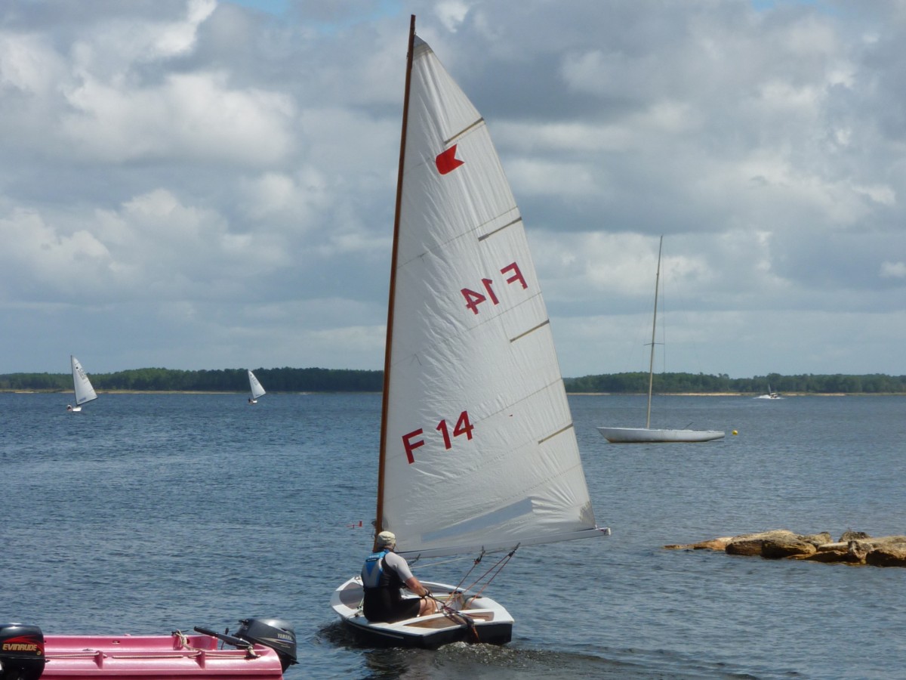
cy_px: 340
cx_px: 453
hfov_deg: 21.8
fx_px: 2356
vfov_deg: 16.4
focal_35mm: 90
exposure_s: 1/640
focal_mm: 14.7
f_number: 5.6
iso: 80
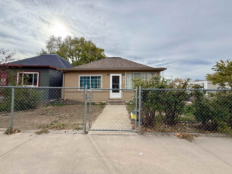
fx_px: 94
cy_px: 87
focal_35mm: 14
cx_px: 116
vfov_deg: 85.7
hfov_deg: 102.1
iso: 64
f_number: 2.2
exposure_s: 1/1033
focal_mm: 2.22
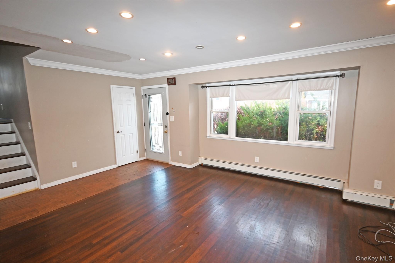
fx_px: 197
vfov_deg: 67.4
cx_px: 198
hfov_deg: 90.0
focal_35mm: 18
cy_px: 132
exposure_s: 1/60
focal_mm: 12
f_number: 4.5
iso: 320
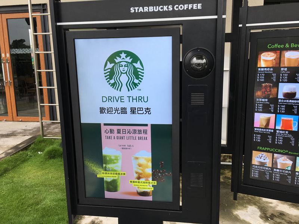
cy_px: 112
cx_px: 150
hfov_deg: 61.7
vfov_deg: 48.2
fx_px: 250
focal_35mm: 29
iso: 25
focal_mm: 4.15
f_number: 2.2
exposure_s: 1/132
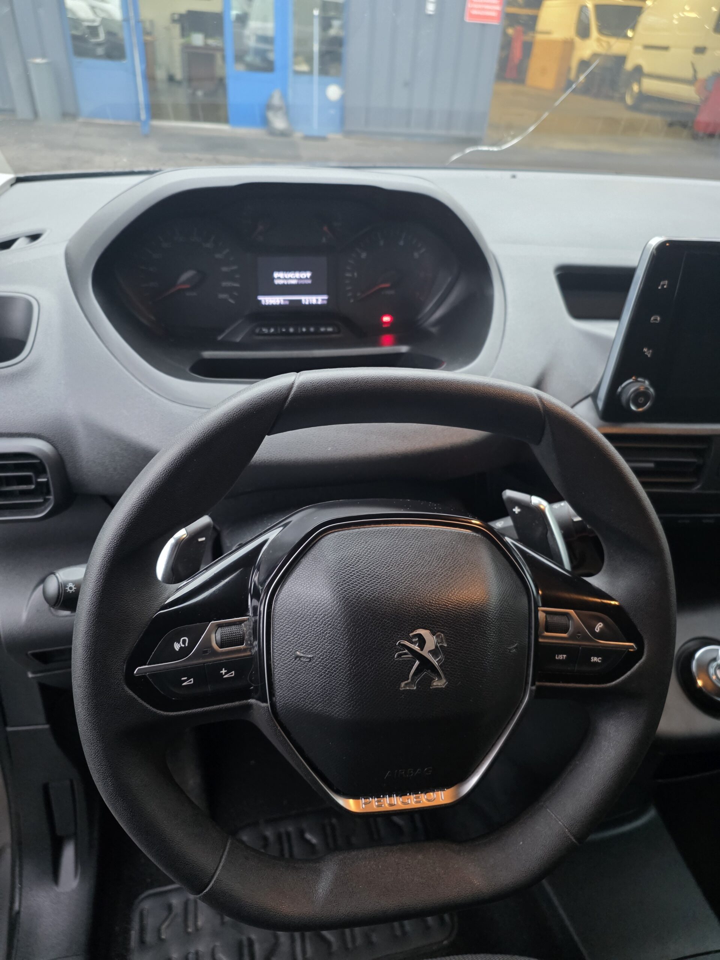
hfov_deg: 58.9
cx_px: 360
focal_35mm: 23
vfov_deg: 73.9
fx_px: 638
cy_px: 480
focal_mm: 6.25
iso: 1000
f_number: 1.7
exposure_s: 1/100
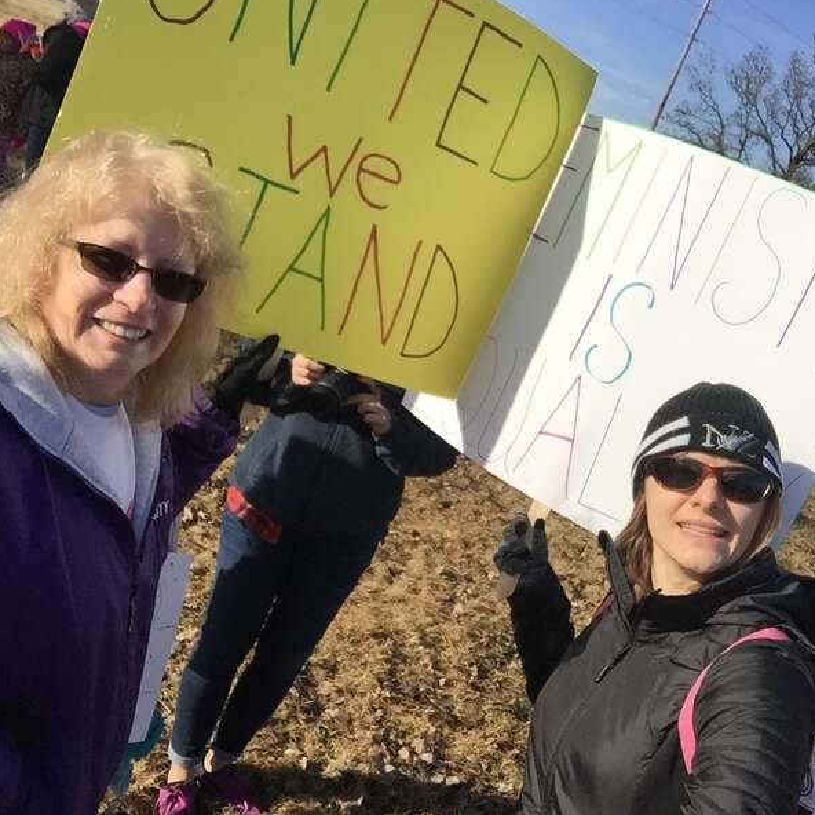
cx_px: 480
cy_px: 405
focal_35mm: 37
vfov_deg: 44.9
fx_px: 986
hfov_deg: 44.7
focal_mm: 2.65
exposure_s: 1/1623
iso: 32
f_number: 2.2
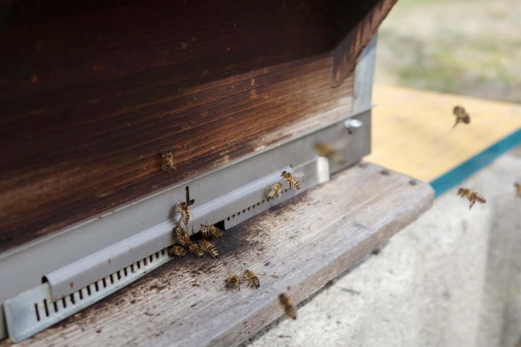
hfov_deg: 48.5
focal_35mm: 40
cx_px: 260
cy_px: 174
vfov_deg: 33.4
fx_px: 579
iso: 200
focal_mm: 26
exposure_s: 1/1000
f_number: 2.8
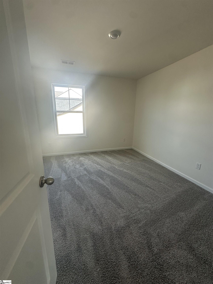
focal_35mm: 14
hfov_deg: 85.7
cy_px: 142
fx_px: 115
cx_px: 106
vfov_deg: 102.1
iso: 160
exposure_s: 1/120
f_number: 2.2
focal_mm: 2.22
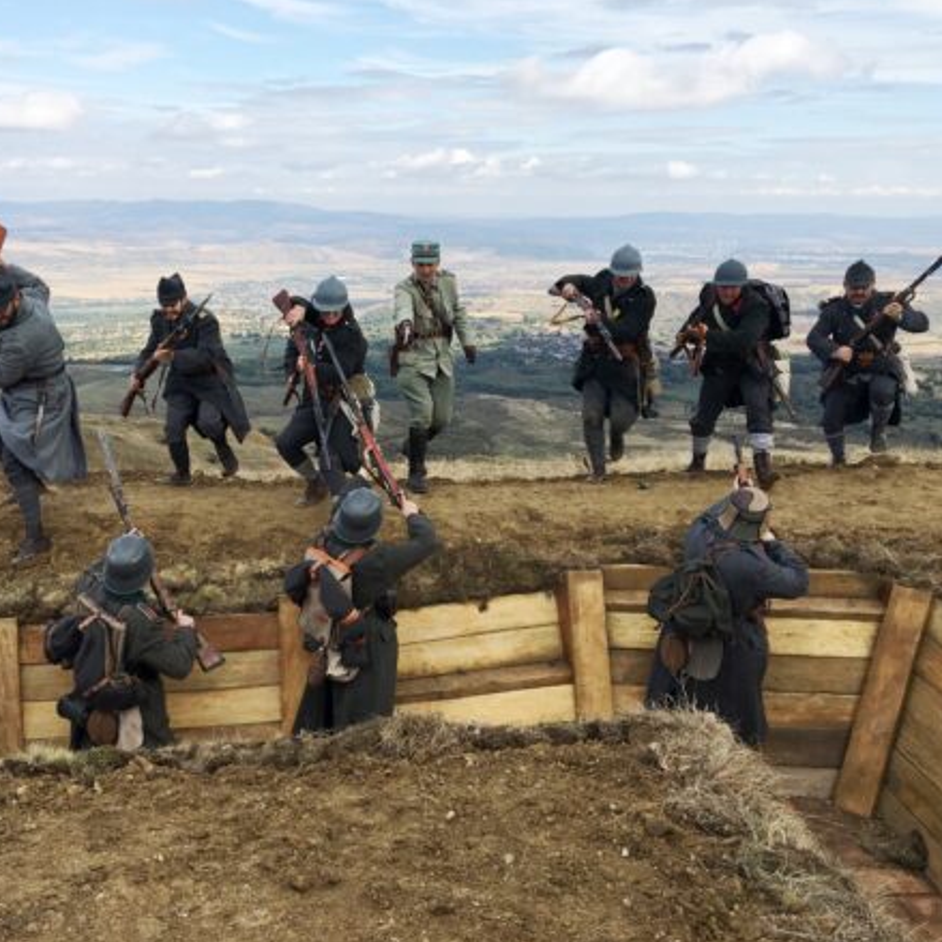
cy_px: 472
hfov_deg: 46.8
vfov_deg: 47.2
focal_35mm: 35
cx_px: 354
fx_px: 1078
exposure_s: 1/1282
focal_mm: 4.15
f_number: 2.2
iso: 25
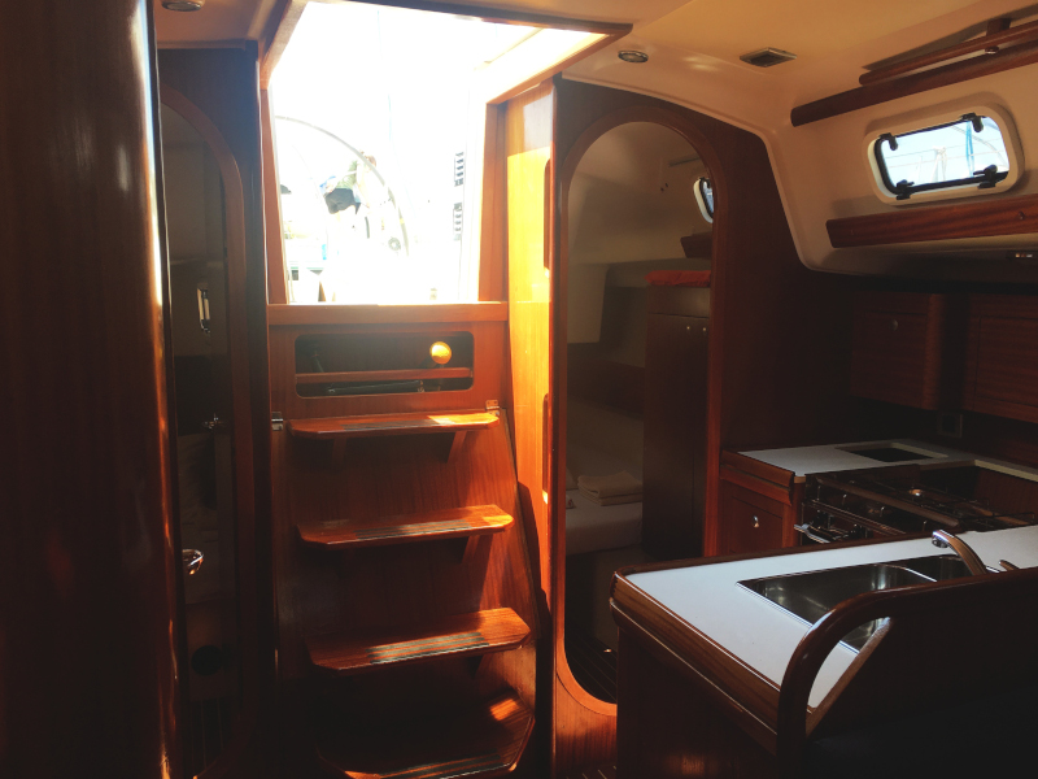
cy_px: 390
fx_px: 870
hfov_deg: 61.7
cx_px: 519
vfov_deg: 48.2
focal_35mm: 29
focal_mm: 4.15
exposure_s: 1/169
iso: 25
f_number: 2.2
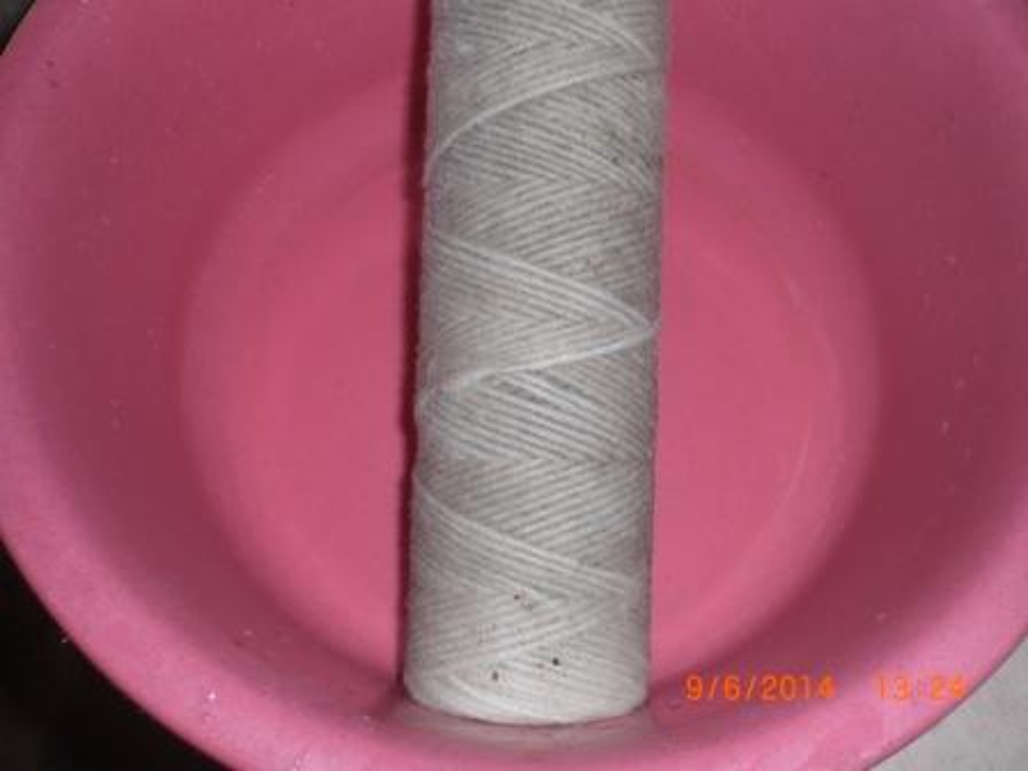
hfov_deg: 49.0
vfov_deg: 37.7
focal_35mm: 38
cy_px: 386
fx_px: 1128
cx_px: 514
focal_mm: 6.3
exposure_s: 1/60
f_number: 3.1
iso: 50
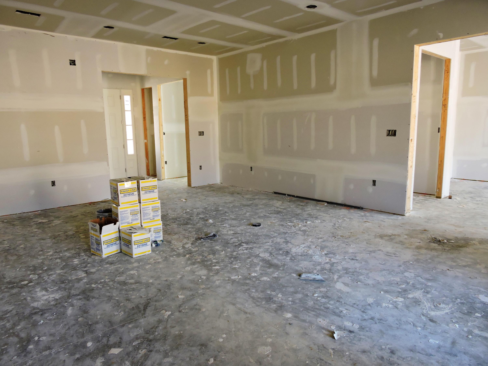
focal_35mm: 24
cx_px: 244
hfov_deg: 71.6
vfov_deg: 56.8
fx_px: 338
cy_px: 183
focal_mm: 4.3
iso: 160
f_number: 3.3
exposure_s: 1/30
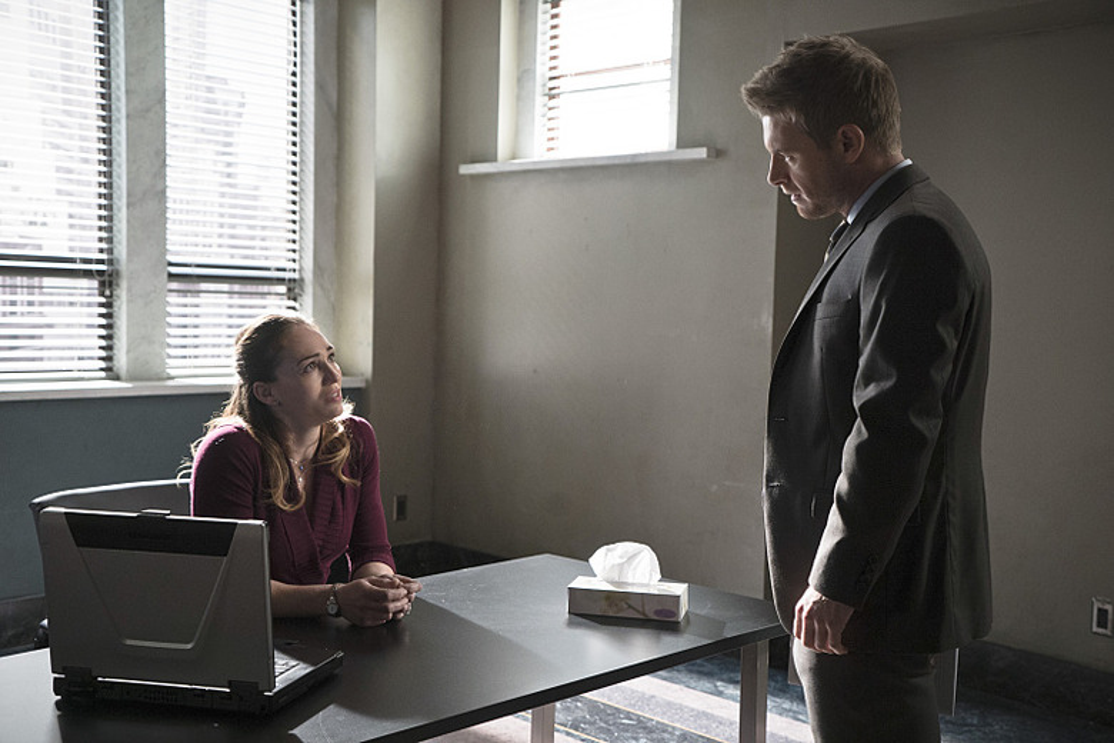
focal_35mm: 43
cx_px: 557
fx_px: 1331
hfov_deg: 45.4
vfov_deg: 31.2
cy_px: 372
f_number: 4.5
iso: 2500
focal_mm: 43
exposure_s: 1/200
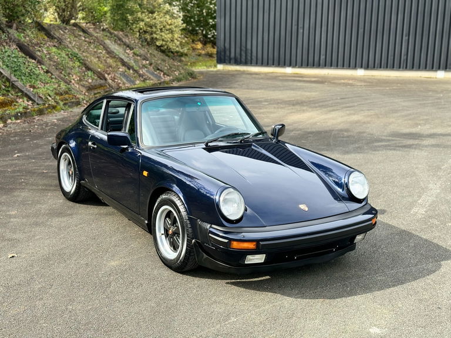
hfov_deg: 39.7
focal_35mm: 48
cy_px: 169
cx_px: 226
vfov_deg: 30.3
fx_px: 625
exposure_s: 1/995
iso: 64
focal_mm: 6.86
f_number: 1.78
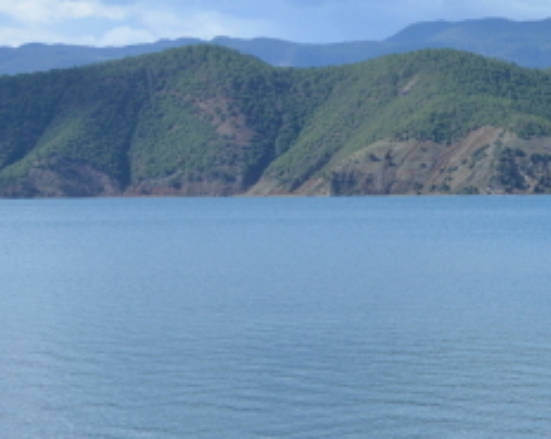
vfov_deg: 11.2
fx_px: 2231
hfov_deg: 12.3
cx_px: 1128
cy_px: 269
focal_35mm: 137
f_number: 8
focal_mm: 22
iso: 100
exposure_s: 1/200
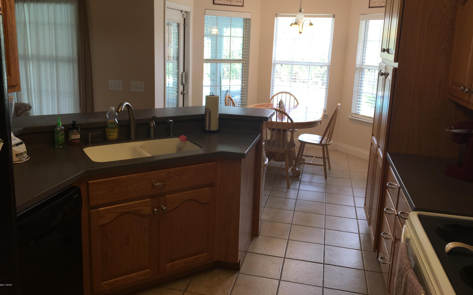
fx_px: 400
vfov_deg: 40.4
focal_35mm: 31
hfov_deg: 61.2
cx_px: 238
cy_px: 118
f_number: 2.2
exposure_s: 1/60
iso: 32
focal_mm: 4.15
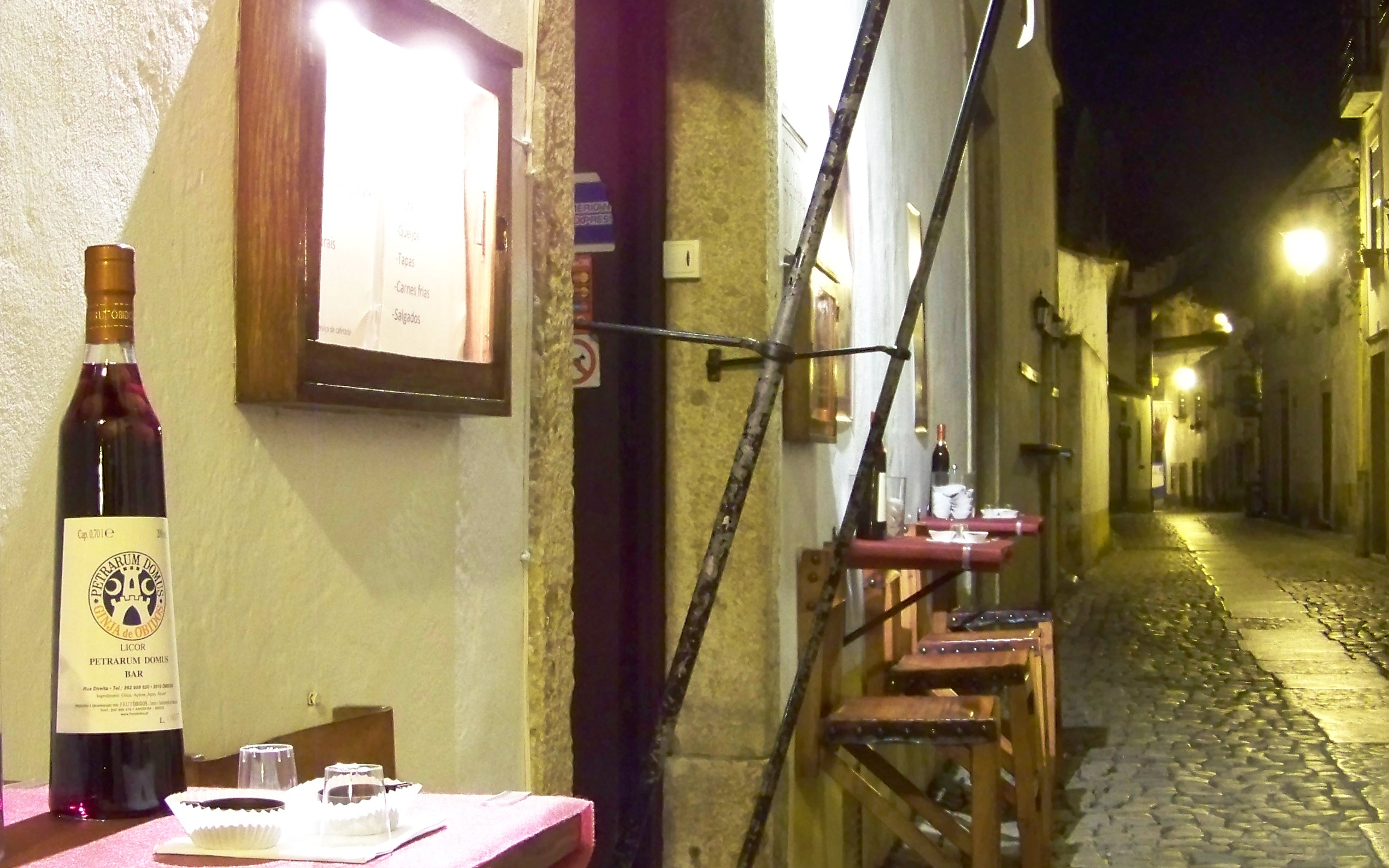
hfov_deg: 37.4
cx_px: 543
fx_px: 2044
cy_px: 515
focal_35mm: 54
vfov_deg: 23.9
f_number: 2.8
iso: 400
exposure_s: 1/2.5
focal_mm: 5.85
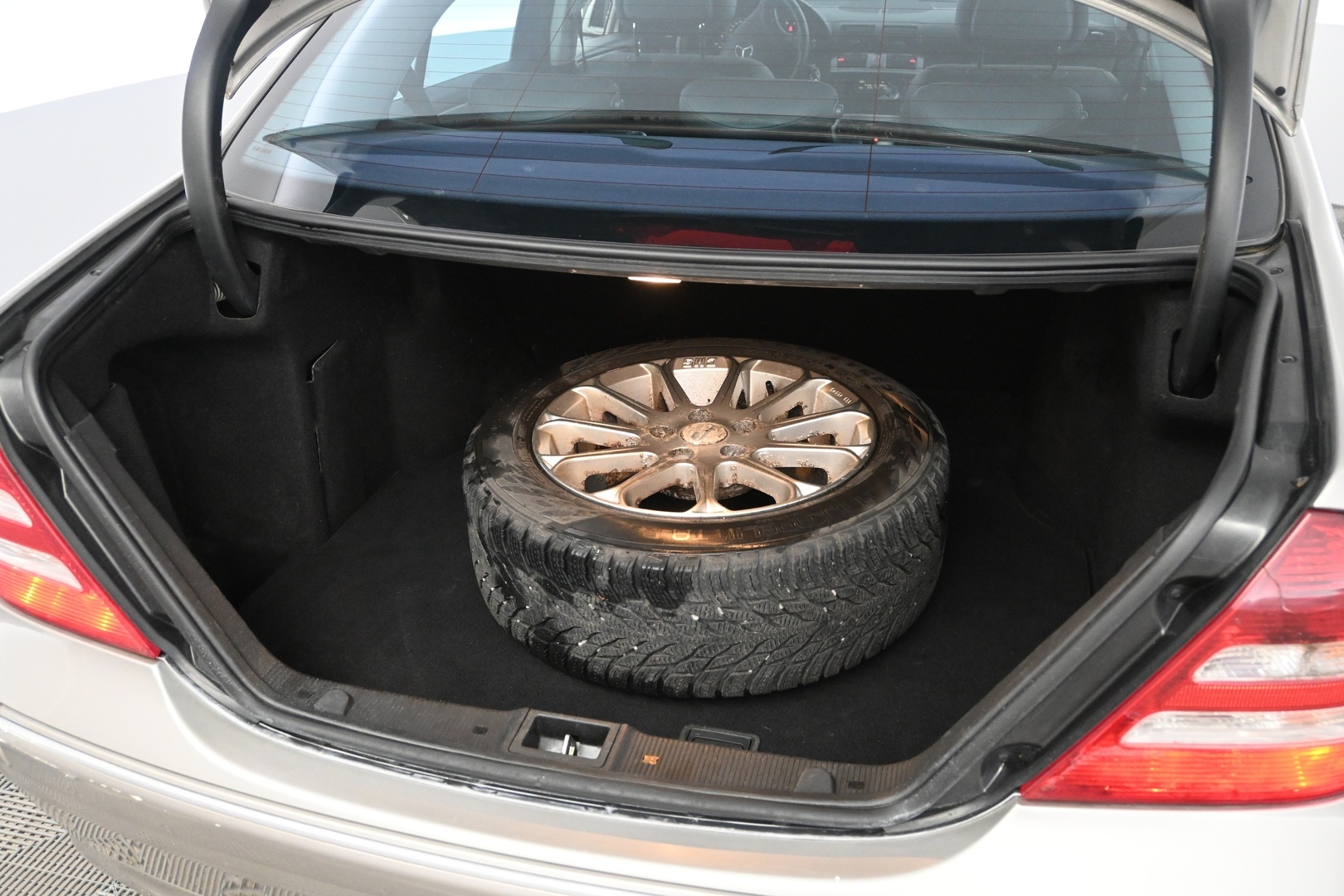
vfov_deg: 41.7
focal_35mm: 32
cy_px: 448
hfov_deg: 59.5
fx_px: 1176
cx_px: 672
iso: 3200
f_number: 4
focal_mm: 21
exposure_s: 1/60
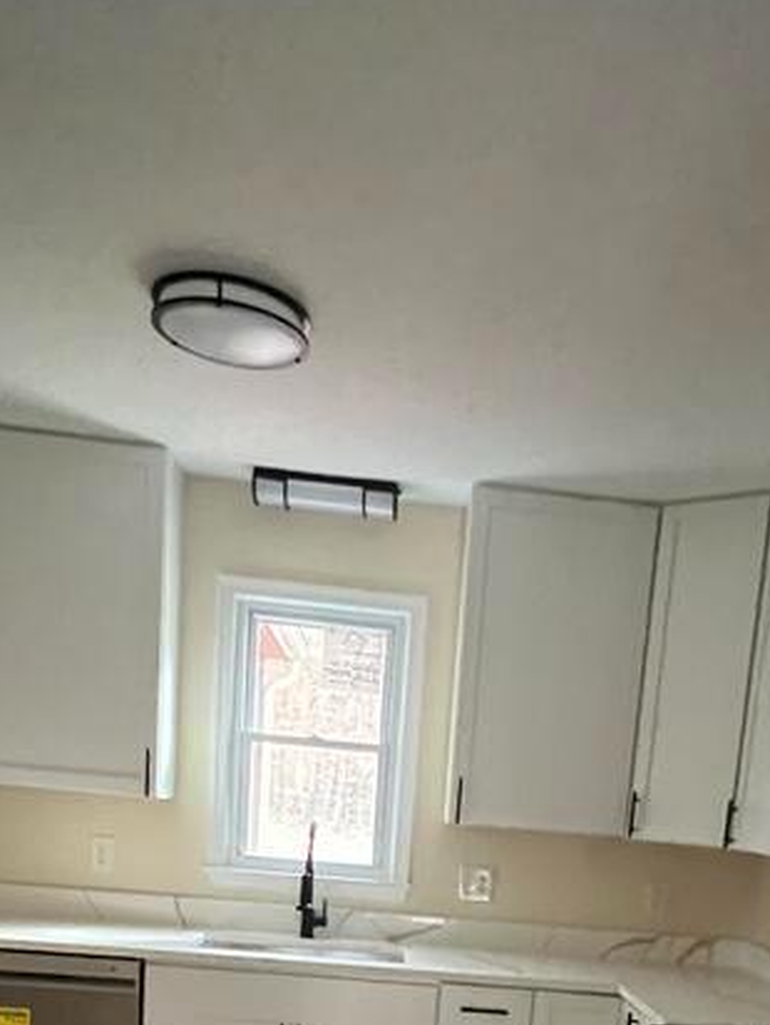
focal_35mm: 34
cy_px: 1032
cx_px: 484
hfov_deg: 41.5
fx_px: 1008
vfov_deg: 45.3
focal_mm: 1.57
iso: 1000
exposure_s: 1/49
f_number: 1.8
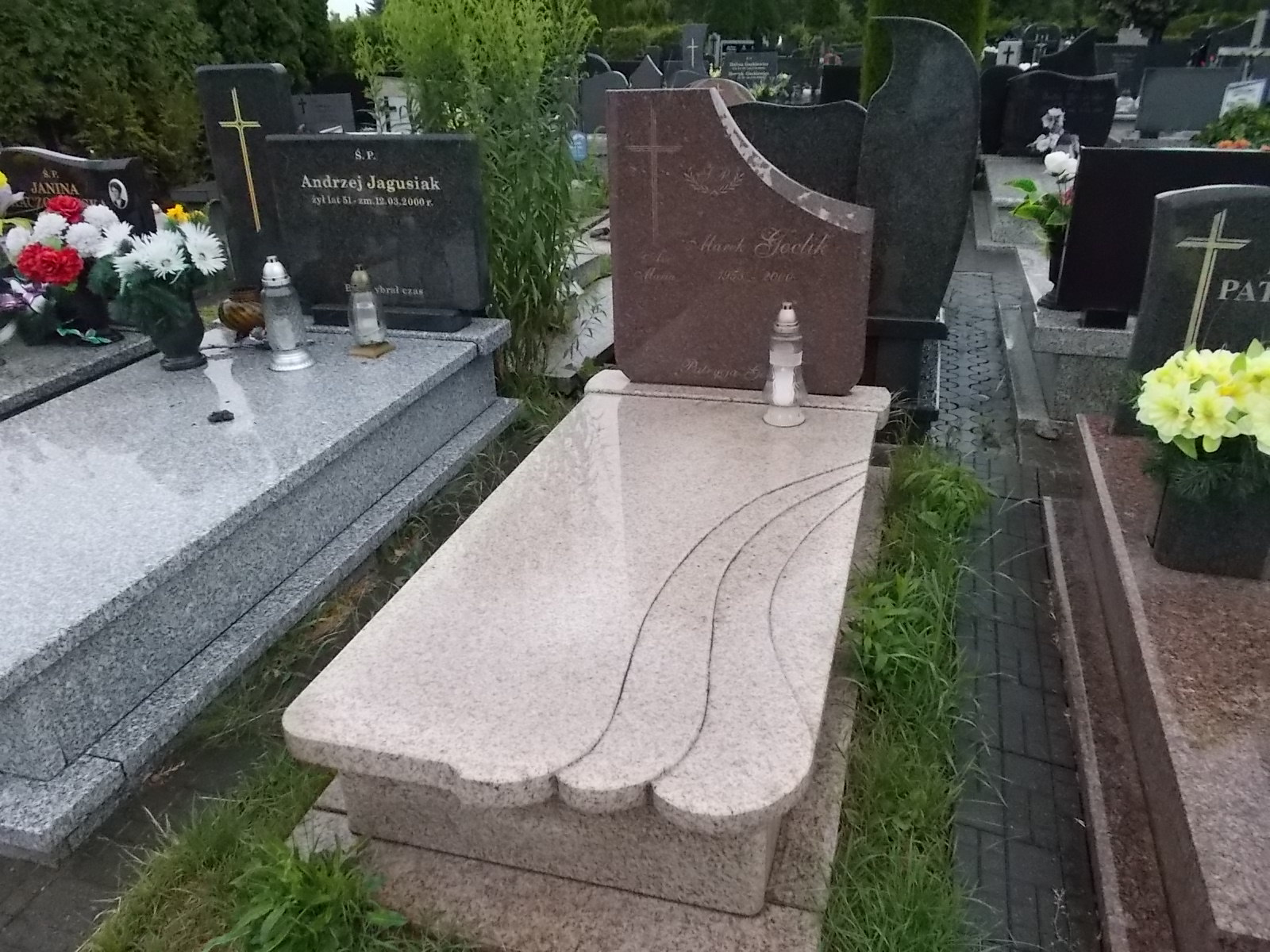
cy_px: 476
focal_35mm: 26
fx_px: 954
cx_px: 635
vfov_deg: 53.1
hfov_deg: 67.3
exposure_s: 1/250
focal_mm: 4.6
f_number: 8
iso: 400
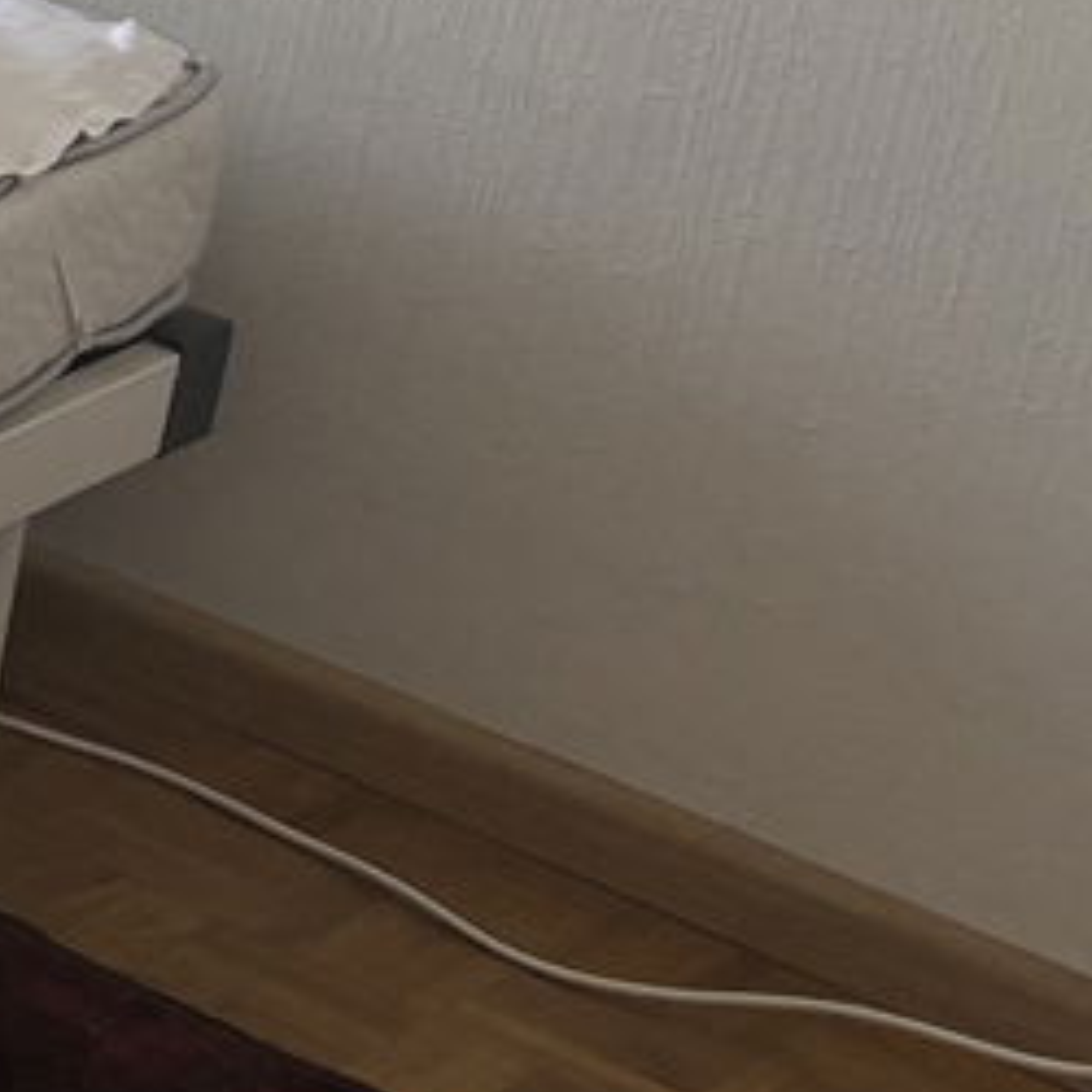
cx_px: -2328
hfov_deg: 9.2
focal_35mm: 147
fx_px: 5246
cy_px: -380
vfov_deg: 11.5
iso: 64
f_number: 1.6
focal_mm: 5.96
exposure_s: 1/121
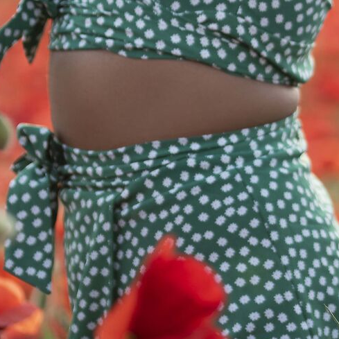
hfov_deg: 4.0
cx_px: 281
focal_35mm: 438
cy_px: -167
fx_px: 4853
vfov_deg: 4.0
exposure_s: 1/200
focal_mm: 105
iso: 100
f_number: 3
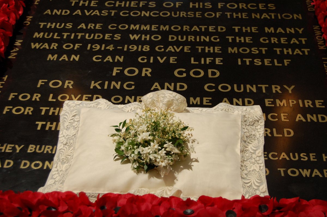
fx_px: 545
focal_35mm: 60
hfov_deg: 33.4
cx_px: 164
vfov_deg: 22.6
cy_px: 108
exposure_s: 1/60
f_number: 5
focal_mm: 40
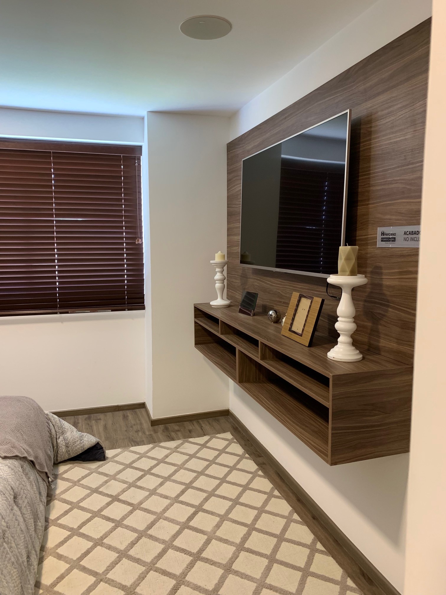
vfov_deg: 67.3
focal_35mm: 26
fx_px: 447
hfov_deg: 53.1
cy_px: 298
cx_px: 223
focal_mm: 4.25
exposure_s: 1/60
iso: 200
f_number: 1.8
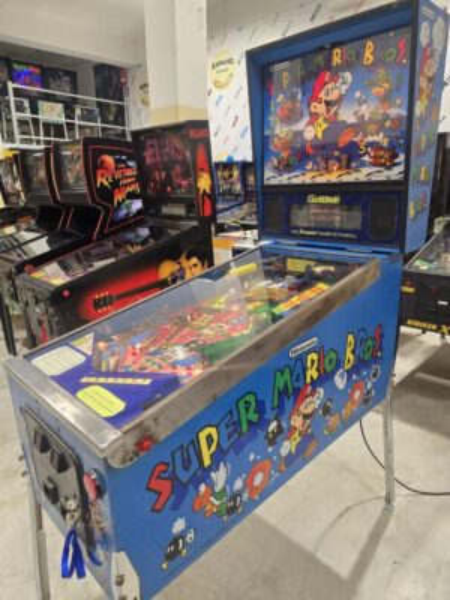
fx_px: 399
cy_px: 300
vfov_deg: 73.9
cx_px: 225
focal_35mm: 23
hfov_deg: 58.9
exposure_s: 1/100
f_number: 1.7
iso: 125
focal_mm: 6.3
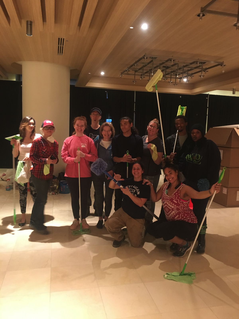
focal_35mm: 29
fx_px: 267
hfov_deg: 48.2
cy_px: 160
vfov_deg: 61.7
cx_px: 120
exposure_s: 1/17
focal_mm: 4.15
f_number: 2.2
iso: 200
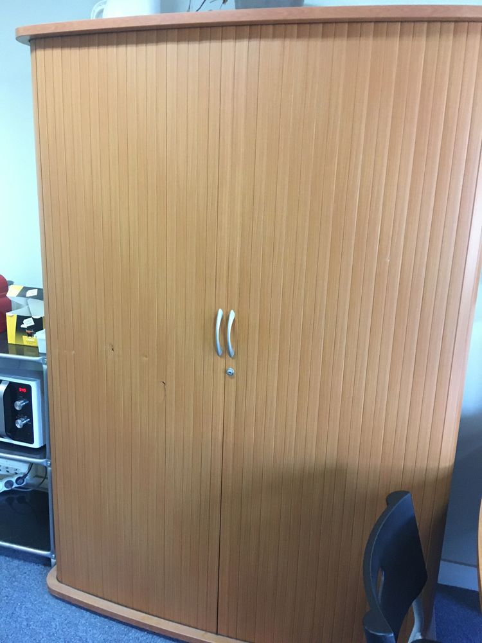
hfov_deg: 48.2
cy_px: 322
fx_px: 538
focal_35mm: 29
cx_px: 241
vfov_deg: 61.7
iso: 250
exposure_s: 1/17
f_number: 2.2
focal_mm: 4.15
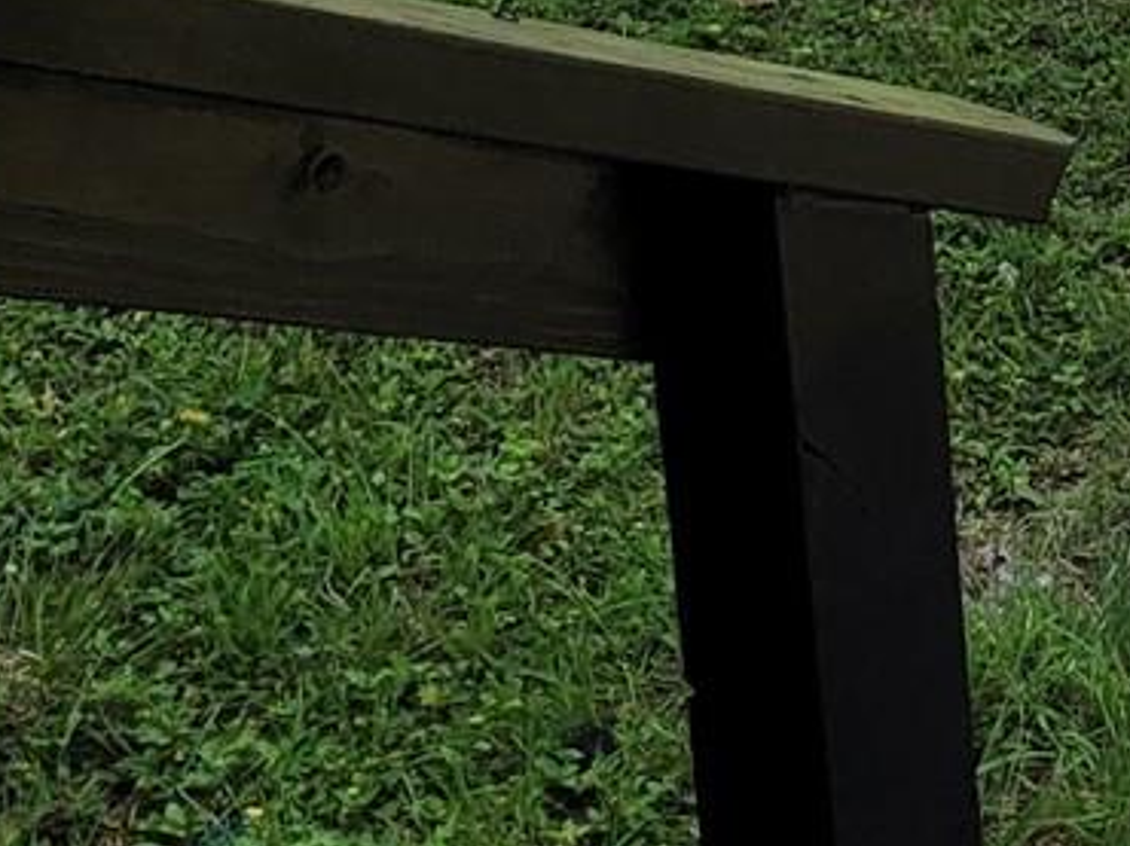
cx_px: 2254
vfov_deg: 9.0
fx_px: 4698
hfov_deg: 12.2
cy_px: -1350
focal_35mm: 144
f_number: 1.8
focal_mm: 5.4
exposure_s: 1/1814
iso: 40
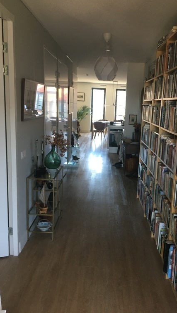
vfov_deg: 61.0
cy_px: 155
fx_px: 267
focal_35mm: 32
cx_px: 110
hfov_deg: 36.5
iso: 125
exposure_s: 1/33
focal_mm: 4.15
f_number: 2.2
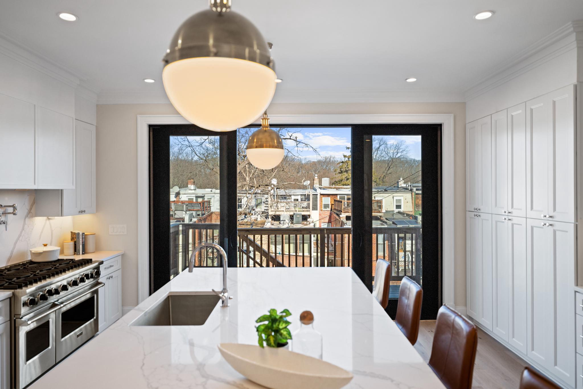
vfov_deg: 53.1
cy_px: 194
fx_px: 389
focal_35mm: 24
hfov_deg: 73.7
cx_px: 292
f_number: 2.8
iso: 200
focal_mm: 24
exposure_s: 1/200
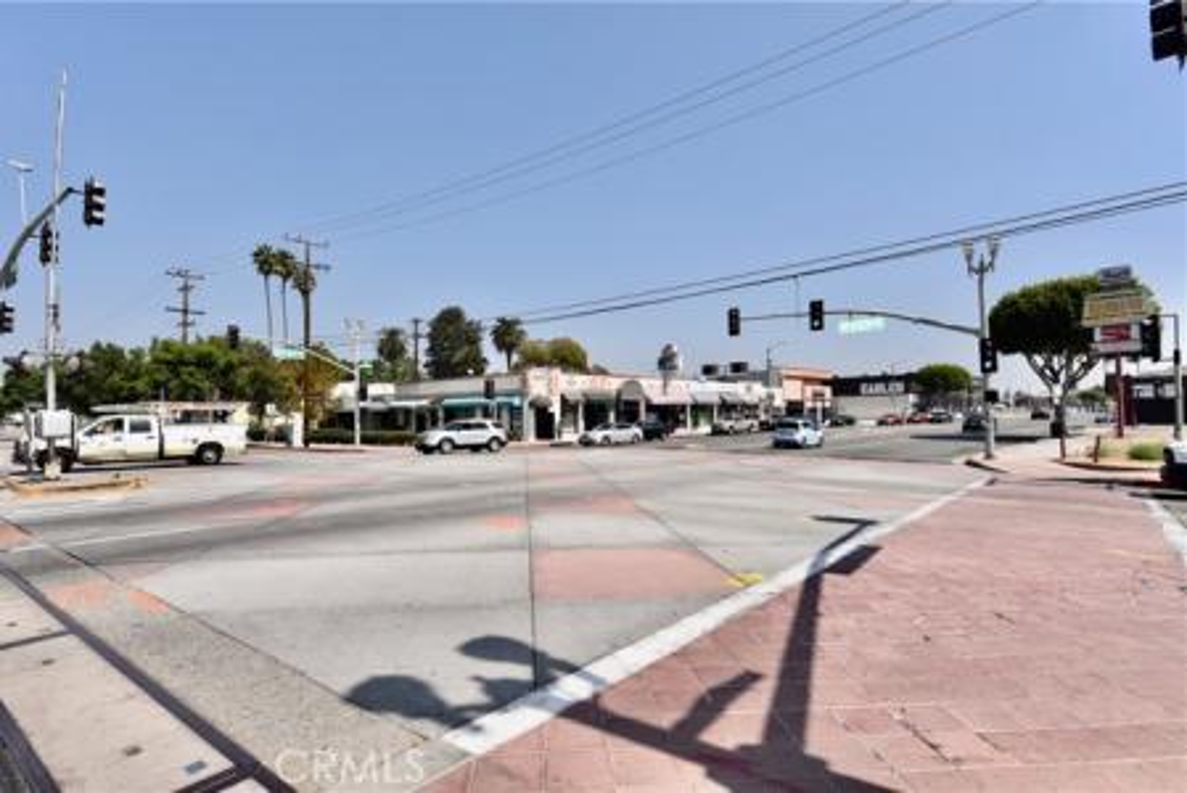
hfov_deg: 90.0
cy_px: 396
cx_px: 594
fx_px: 594
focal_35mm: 18
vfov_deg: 67.5
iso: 100
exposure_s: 1/200
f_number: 13
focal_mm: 18
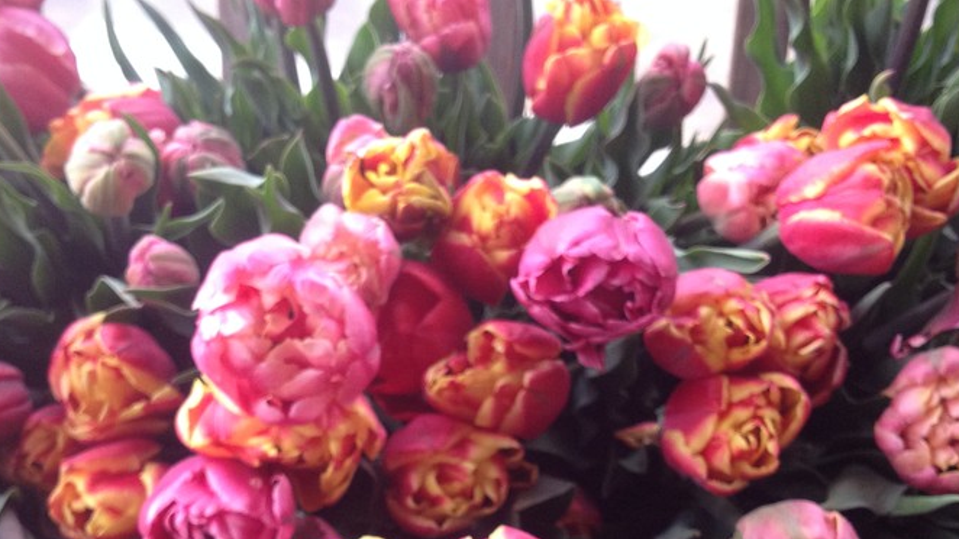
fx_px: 1500
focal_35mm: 59
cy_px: 509
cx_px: 445
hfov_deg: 35.4
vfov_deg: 19.9
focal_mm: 4.28
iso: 100
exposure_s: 1/120
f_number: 2.4
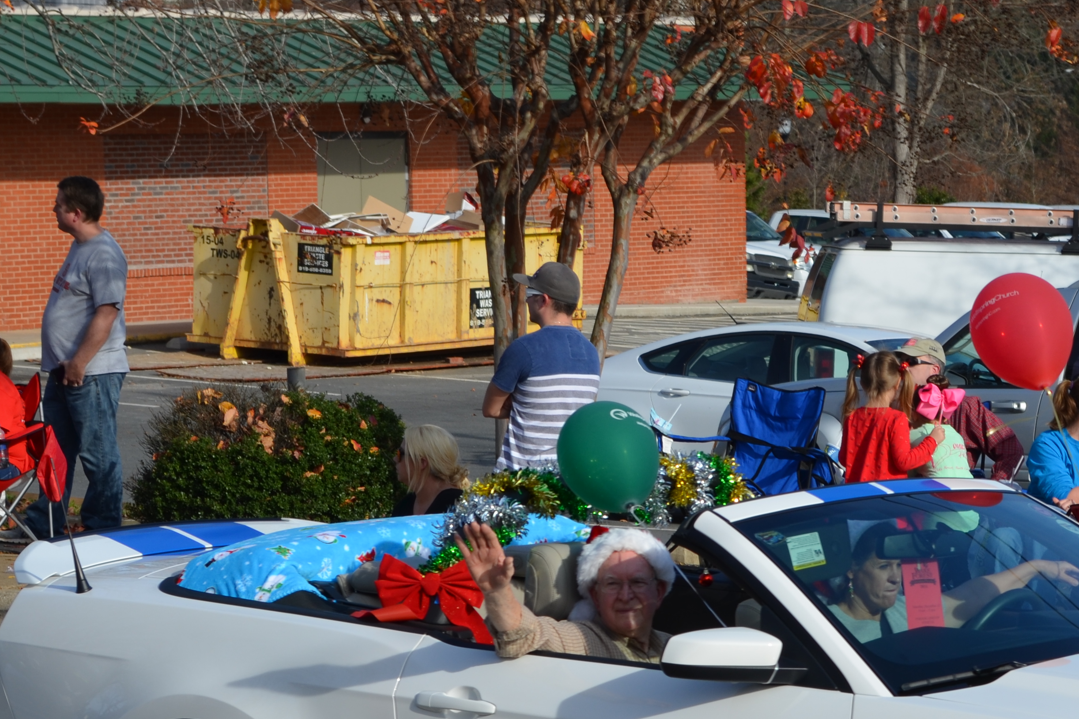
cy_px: 696
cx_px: 828
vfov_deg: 8.2
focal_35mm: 166
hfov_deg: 12.3
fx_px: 4975
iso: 100
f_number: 8
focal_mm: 55
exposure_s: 1/250
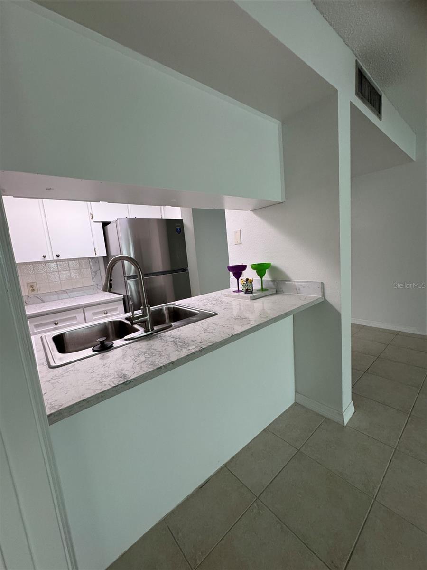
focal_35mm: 14
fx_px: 230
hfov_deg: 85.7
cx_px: 214
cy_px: 285
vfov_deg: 102.1
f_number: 2.2
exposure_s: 1/120
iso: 250
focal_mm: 2.22
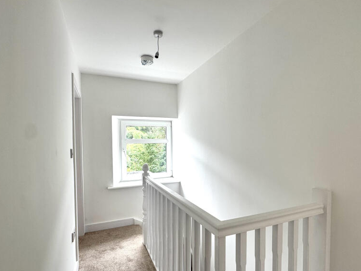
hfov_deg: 84.7
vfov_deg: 68.5
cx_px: 185
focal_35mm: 19
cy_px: 150
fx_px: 198
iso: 40
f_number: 2.2
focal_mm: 2.22
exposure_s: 1/172
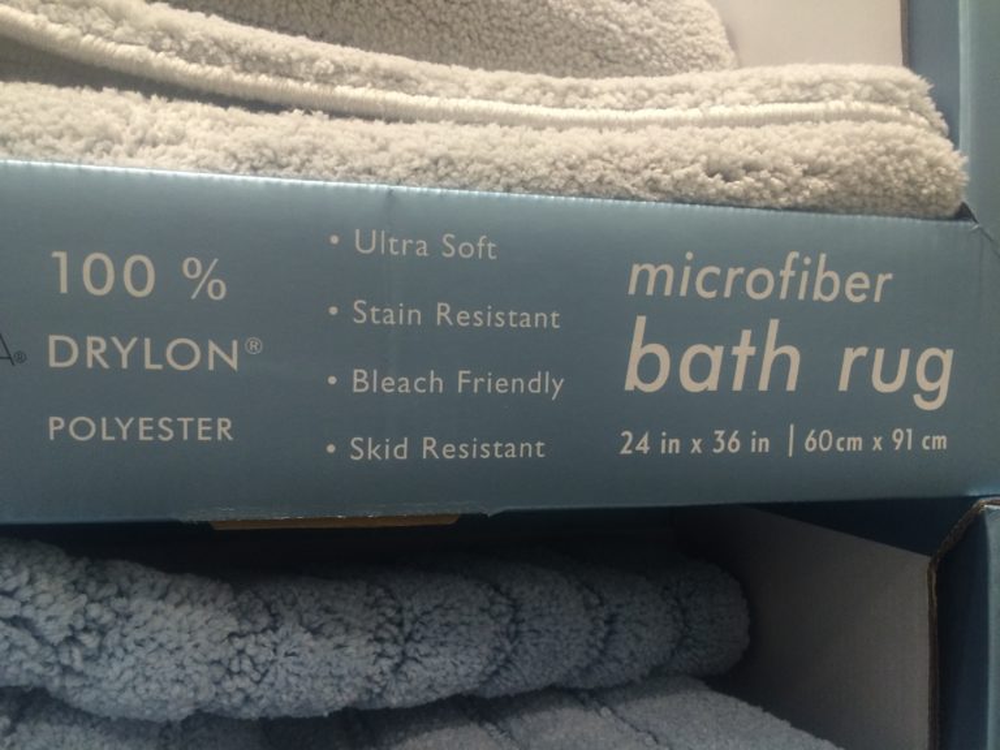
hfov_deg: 61.7
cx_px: 500
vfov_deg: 48.2
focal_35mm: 29
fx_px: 838
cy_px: 375
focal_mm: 4.15
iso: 125
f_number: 2.2
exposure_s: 1/30
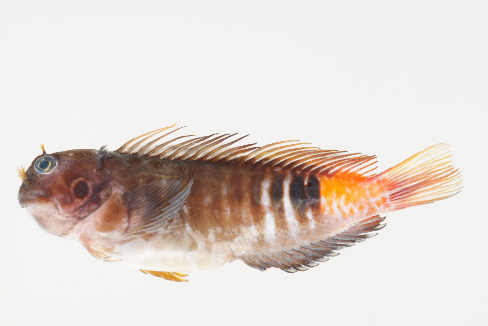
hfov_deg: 13.0
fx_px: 2142
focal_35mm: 158
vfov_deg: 8.7
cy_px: 163
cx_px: 244
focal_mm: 105
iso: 100
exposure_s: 1/60
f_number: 16
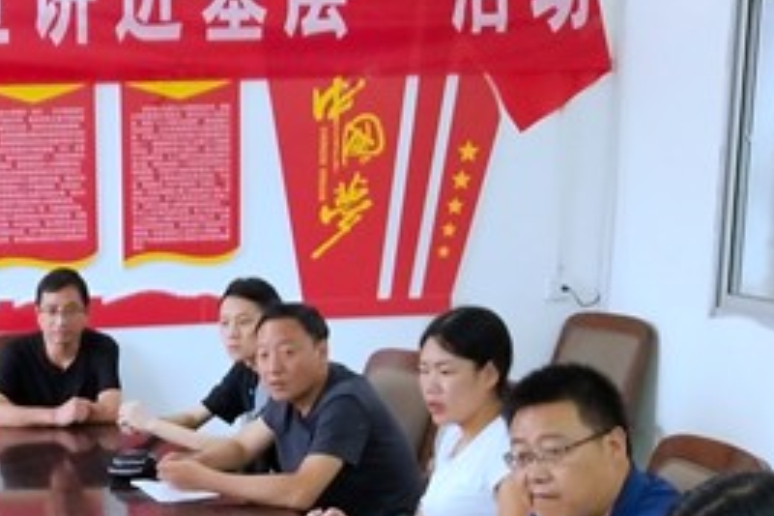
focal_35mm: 84
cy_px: 487
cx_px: 32
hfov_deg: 23.4
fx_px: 1806
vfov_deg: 16.0
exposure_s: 1/33.3
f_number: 1.8
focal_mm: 3.95
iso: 342
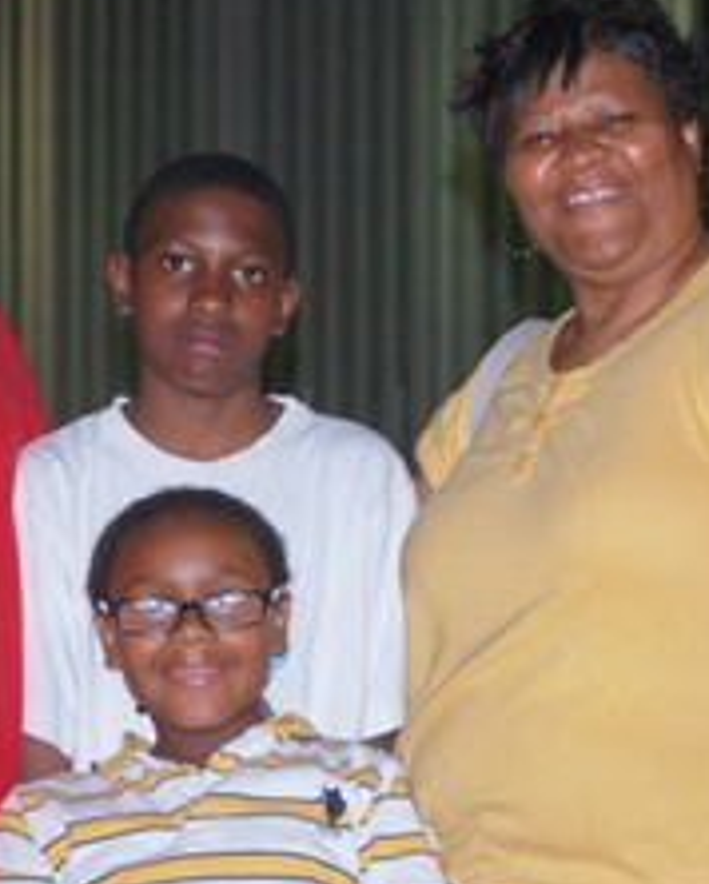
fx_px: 4060
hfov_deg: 10.0
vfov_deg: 12.4
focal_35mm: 155
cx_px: 283
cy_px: 418
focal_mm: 55
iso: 400
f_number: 4
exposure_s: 1/60
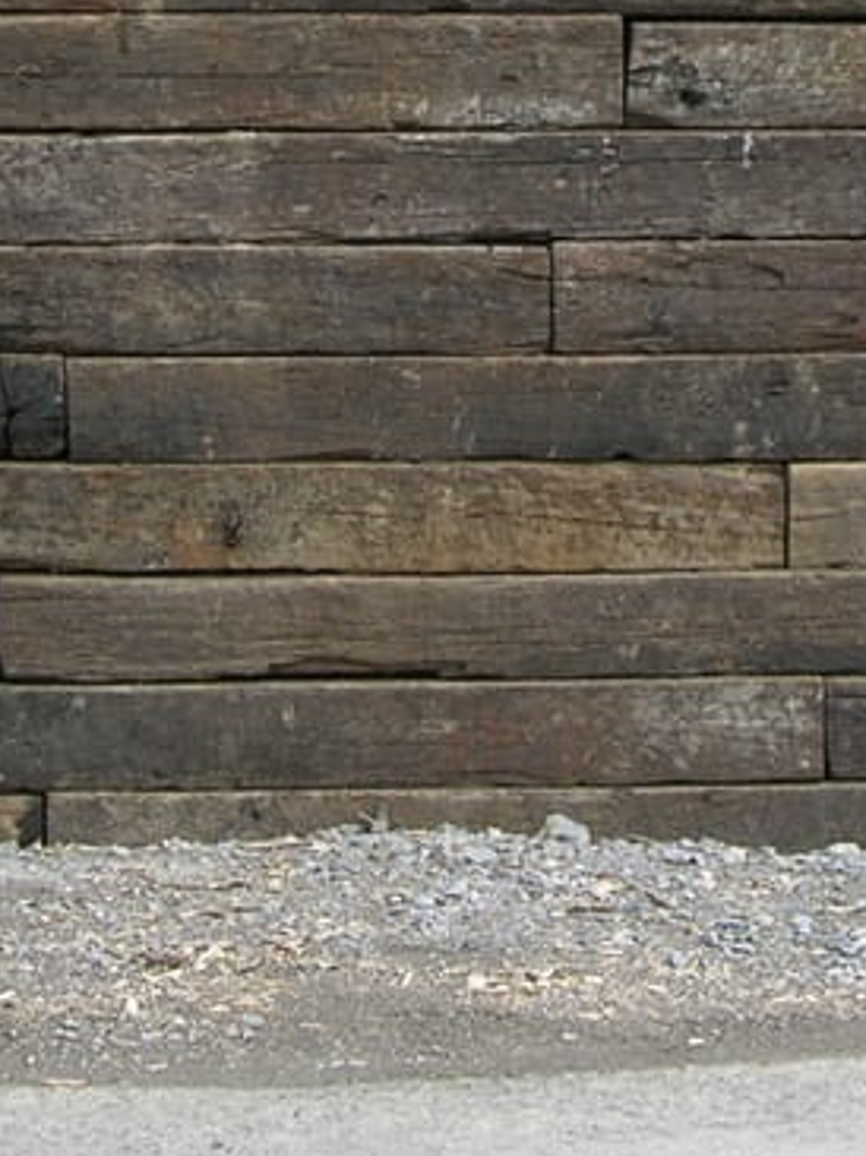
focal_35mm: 153
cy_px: 76
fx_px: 5109
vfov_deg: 12.8
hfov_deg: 9.7
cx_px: 479
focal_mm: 10.7
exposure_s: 1/88.8
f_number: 4.6
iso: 50
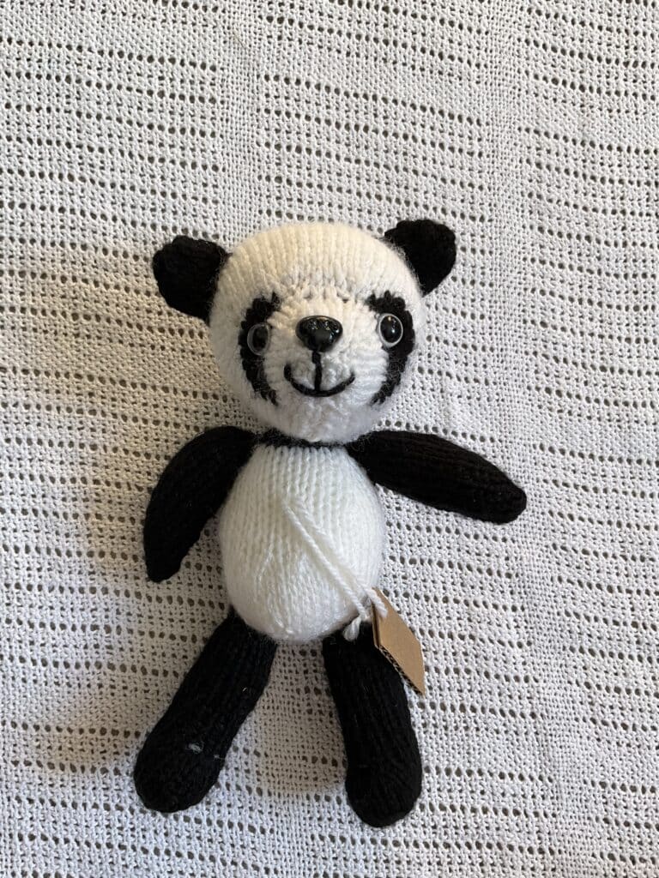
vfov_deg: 61.7
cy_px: 439
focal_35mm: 29
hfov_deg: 48.2
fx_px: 736
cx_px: 330
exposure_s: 1/122
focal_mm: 3
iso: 32
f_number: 1.8
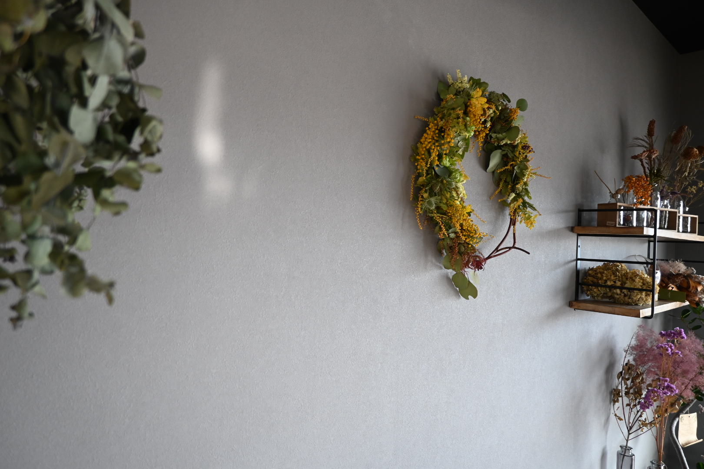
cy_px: 234
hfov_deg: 73.7
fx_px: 469
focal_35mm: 24
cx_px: 352
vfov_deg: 53.1
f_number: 3.5
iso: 720
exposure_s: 1/125
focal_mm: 16
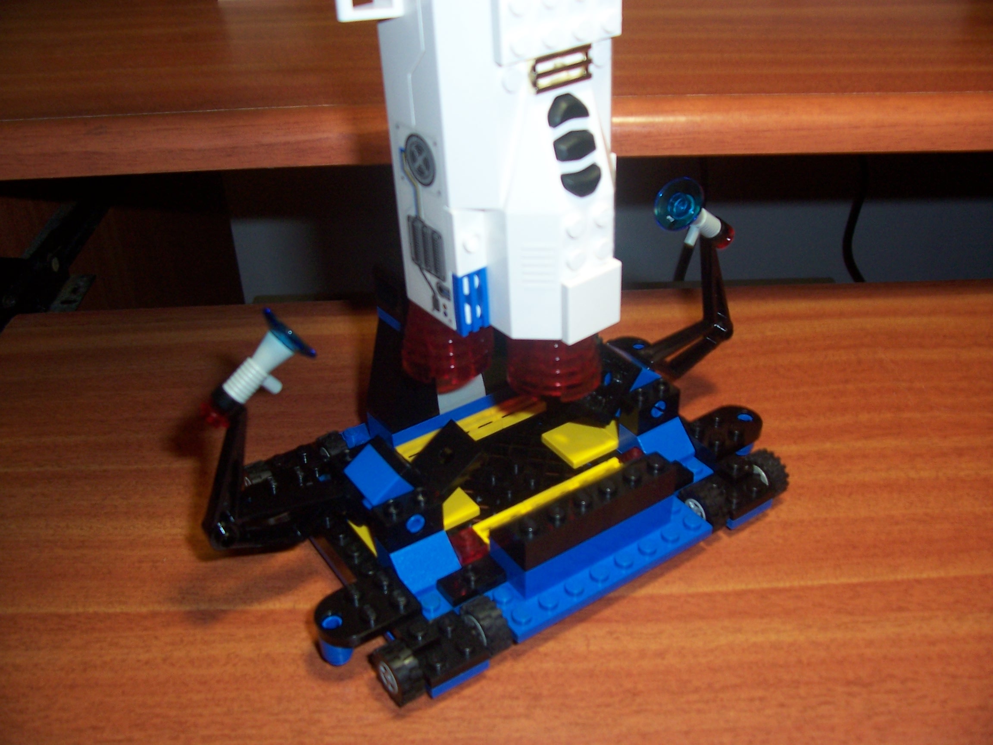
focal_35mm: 34
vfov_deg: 41.8
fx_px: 975
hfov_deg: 54.0
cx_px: 496
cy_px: 372
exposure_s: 1/60
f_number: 2.7
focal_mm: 5.6
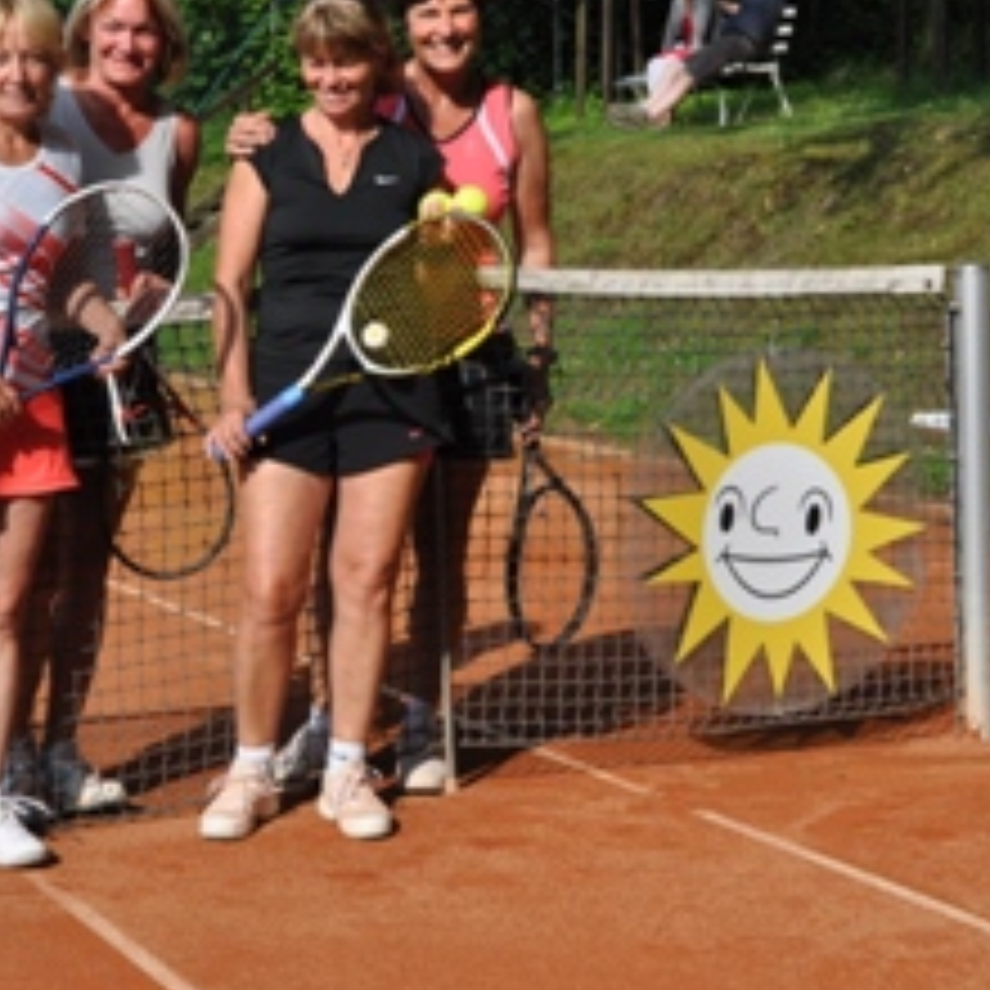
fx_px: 2686
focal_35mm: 83
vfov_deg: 20.8
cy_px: 333
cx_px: 360
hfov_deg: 20.8
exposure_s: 1/2000
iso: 400
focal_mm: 32
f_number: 7.1
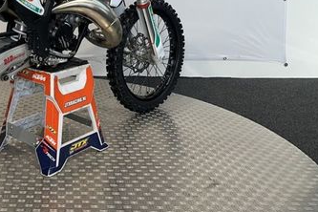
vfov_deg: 26.7
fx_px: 424
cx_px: 40
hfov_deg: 38.6
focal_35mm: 48
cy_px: 4
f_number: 1.78
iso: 64
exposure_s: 1/221
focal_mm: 6.86
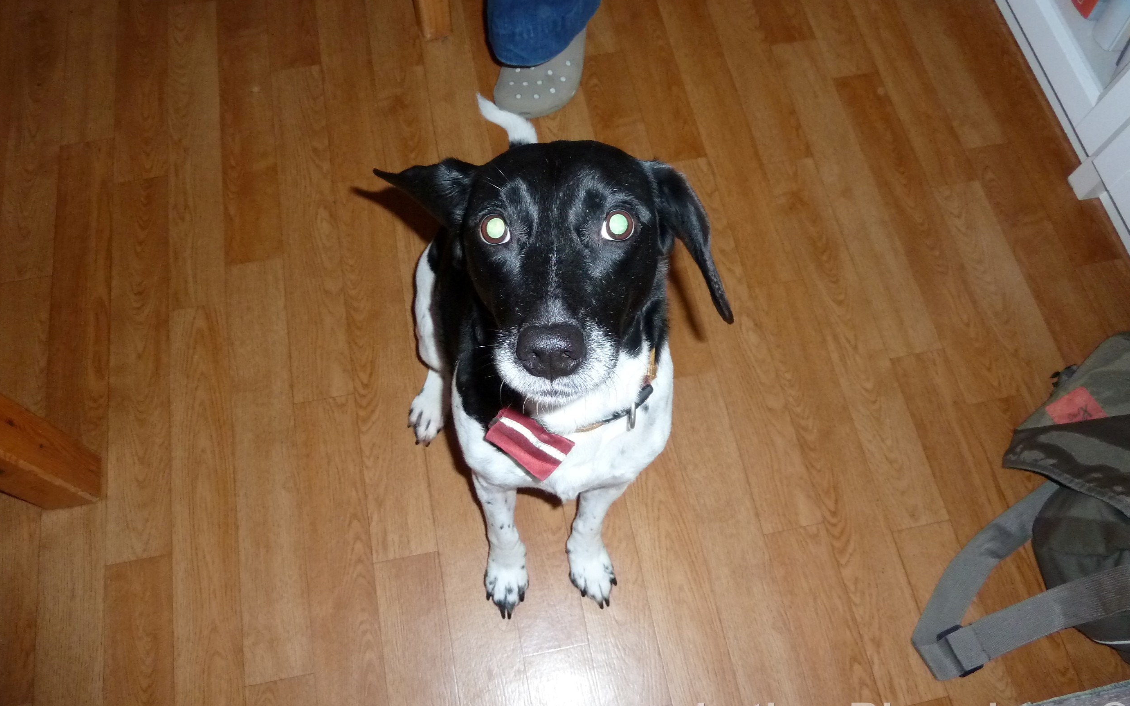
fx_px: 831
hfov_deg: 68.4
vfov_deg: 45.9
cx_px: 556
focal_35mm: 27
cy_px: 314
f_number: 3.3
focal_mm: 4.1
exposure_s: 1/8
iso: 320
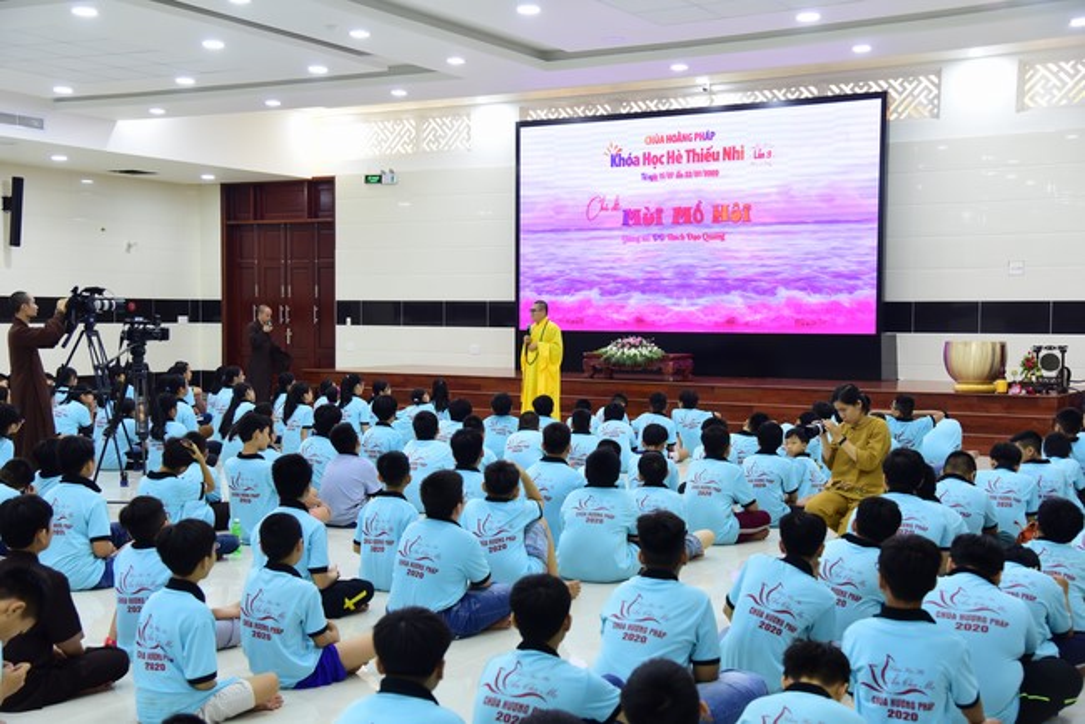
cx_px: 542
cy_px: 362
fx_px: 1447
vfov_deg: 28.1
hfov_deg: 41.1
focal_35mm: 48
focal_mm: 48
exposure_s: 1/50
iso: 1600
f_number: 5
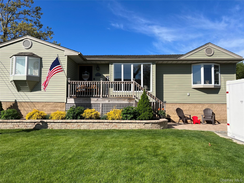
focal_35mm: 26
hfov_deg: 67.3
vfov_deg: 53.1
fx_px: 183
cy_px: 92
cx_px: 122
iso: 50
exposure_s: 1/4630
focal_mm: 5.7
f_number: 1.5
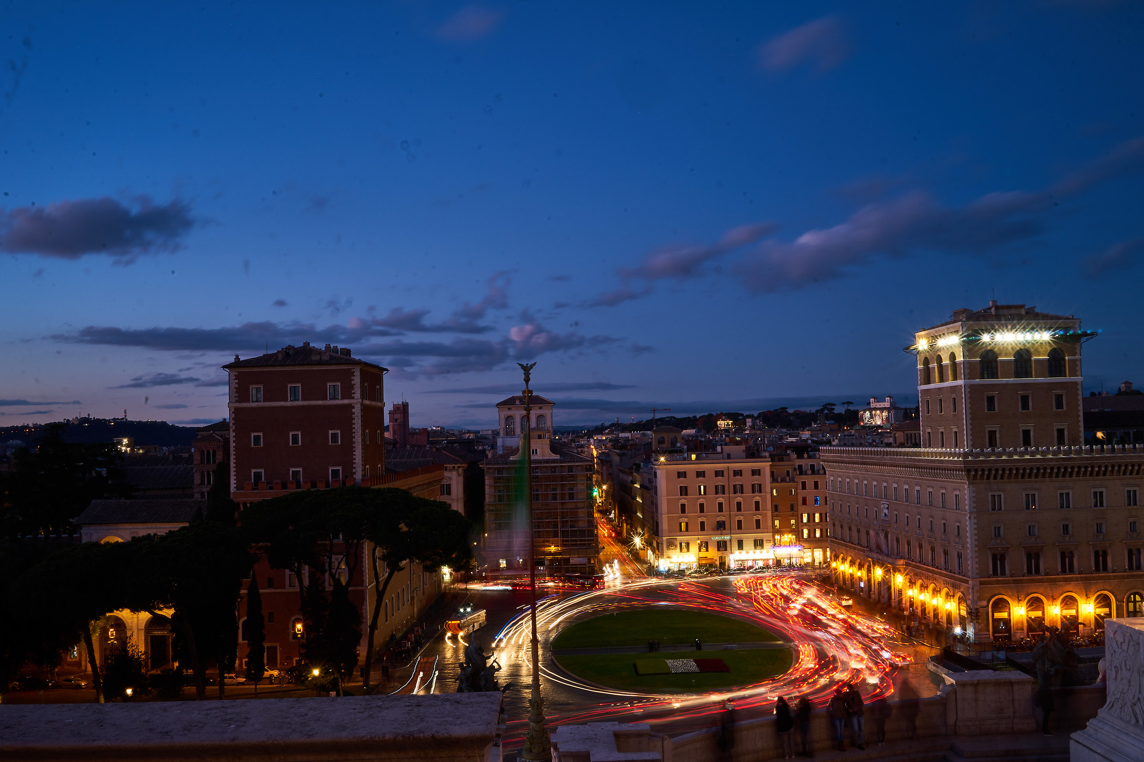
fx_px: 1112
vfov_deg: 37.9
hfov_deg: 54.4
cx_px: 572
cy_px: 381
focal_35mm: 35
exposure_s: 20
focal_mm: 35
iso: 100
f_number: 22
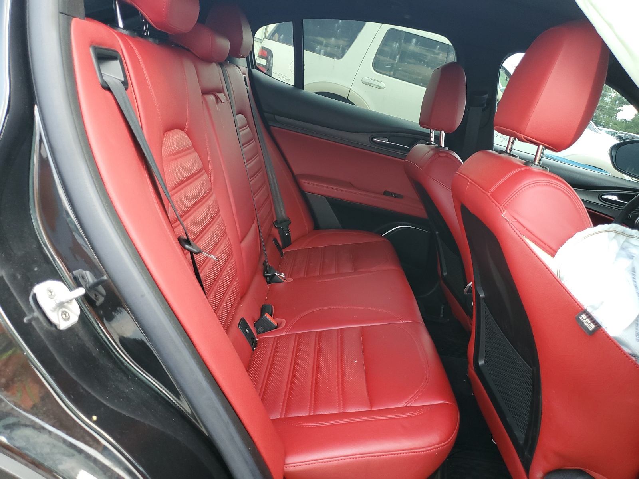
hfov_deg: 67.3
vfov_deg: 53.1
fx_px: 480
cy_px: 240
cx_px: 320
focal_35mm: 26
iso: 66
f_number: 1.5
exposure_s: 1/120
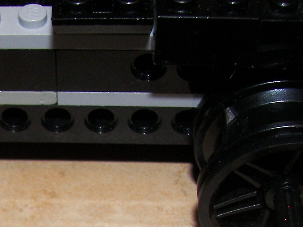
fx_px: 893
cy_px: 297
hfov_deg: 18.5
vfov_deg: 13.9
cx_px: -28
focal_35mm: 102
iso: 100
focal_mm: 6
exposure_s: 1/30
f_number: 2.8
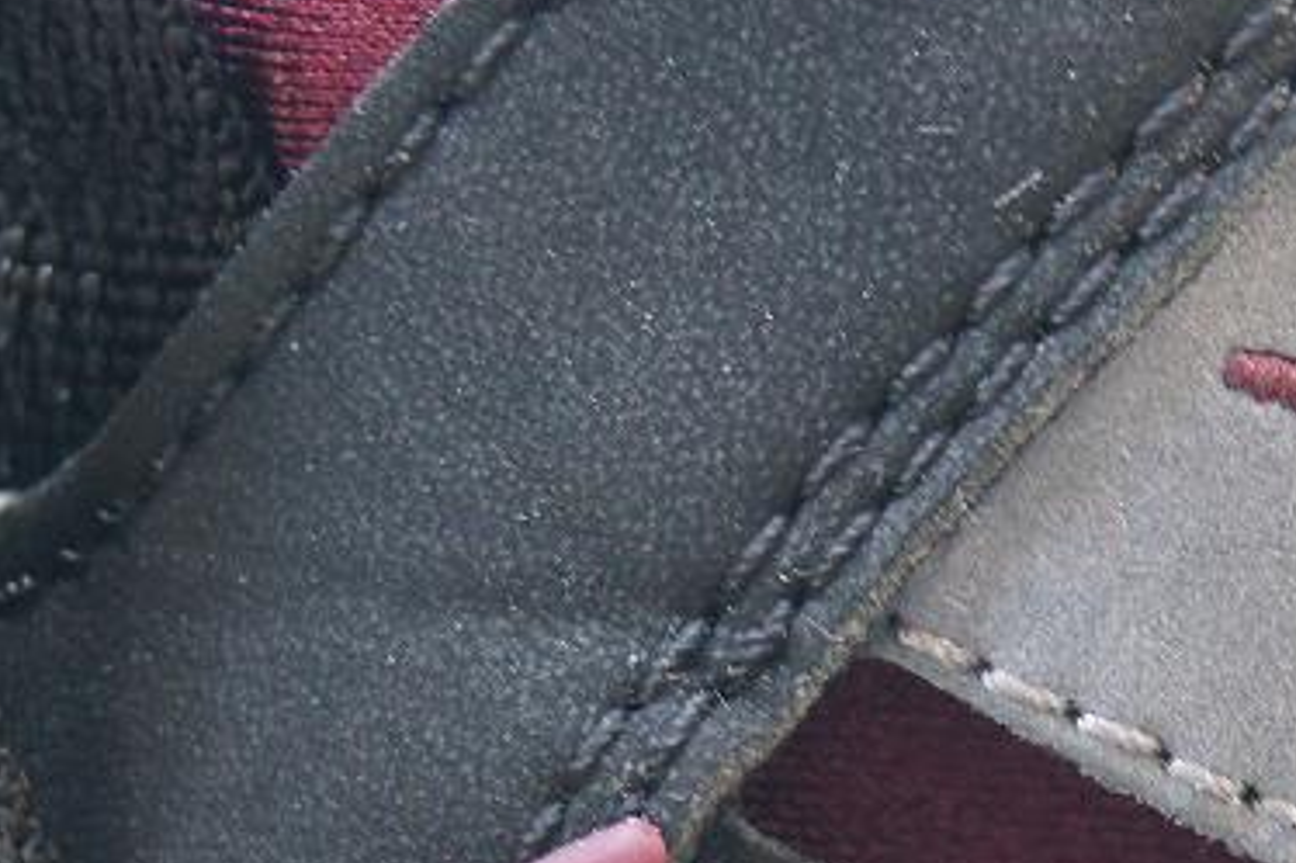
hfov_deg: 10.4
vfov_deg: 6.9
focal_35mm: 197
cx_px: 1182
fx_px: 7089
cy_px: 860
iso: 1000
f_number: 5
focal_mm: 40
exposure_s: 1/80
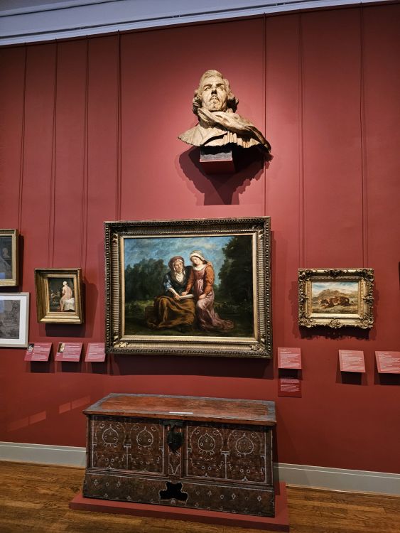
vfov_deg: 73.9
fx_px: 354
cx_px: 200
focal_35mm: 23
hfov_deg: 58.9
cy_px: 266
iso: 800
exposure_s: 1/24
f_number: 1.7
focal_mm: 6.3
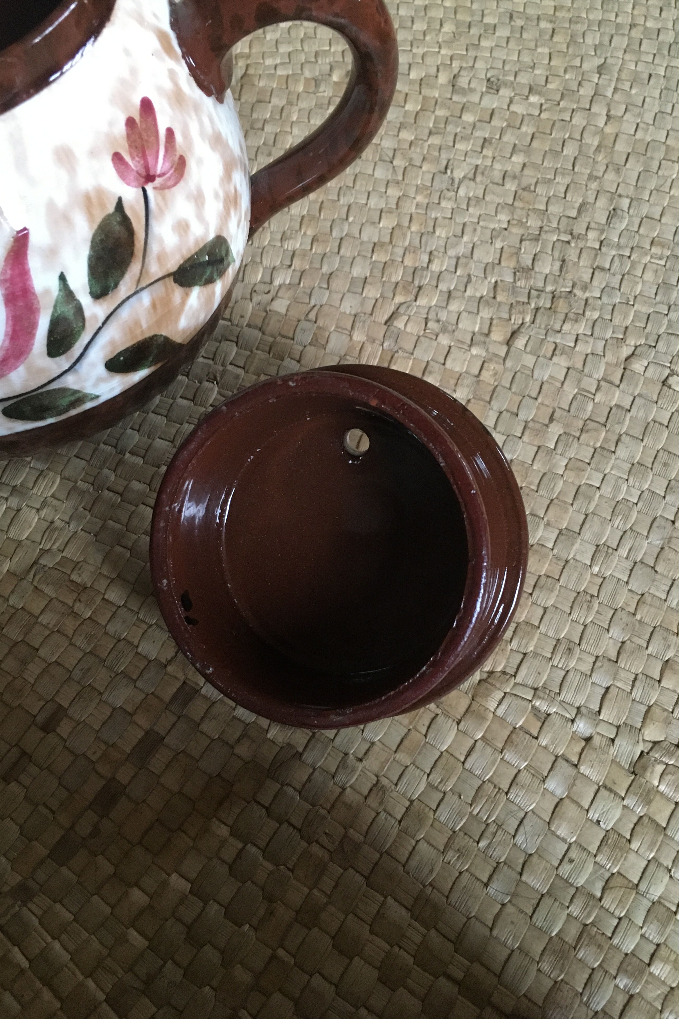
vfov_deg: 60.3
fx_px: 877
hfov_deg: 42.2
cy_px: 509
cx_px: 294
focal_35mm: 31
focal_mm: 4.15
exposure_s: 1/17
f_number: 2.2
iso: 200
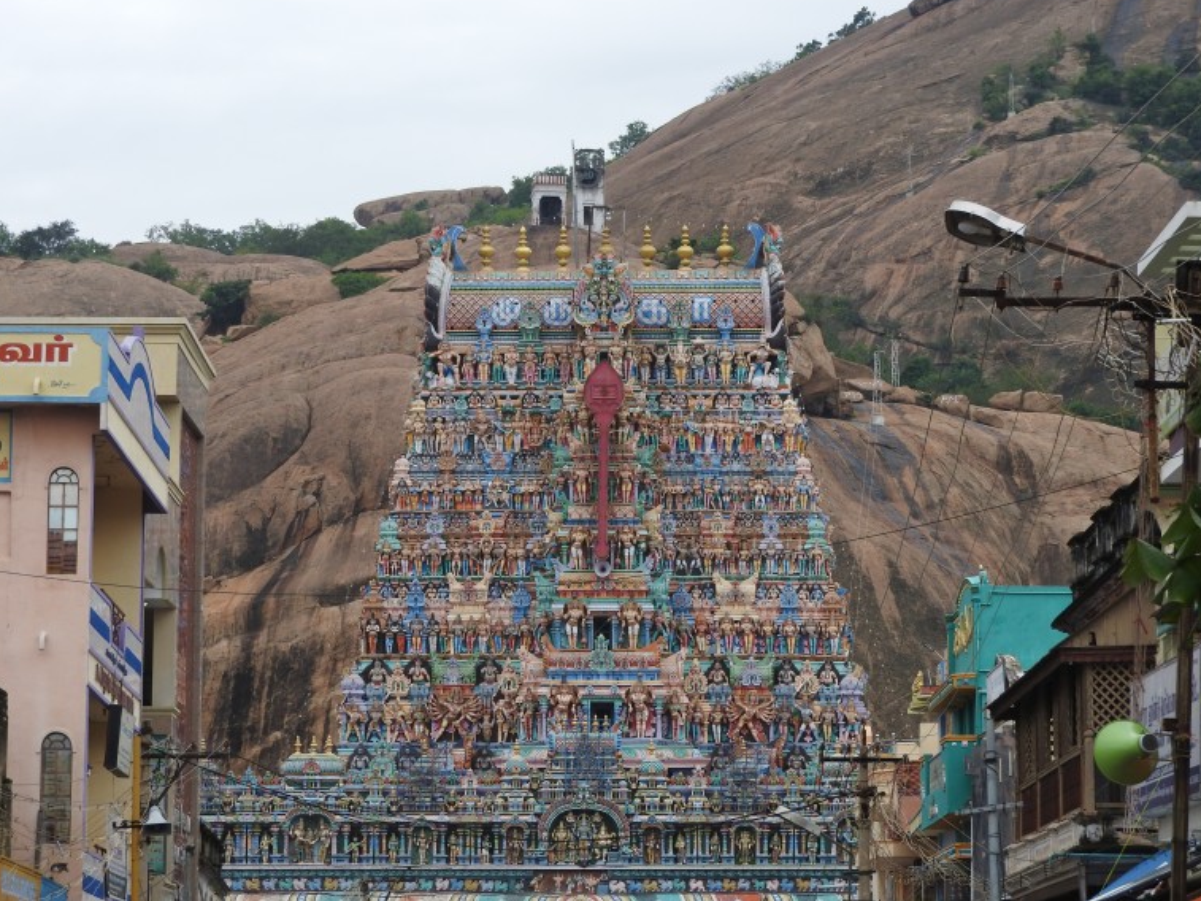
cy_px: 427
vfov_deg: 13.3
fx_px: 3852
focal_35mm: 111
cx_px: 628
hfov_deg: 17.7
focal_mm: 18.8
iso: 100
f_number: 4.8
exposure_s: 1/250
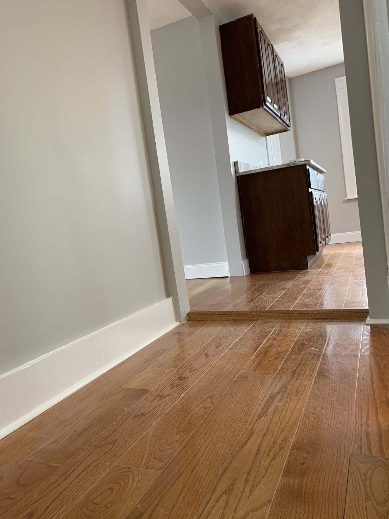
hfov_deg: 53.1
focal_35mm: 26
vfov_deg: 67.3
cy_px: 260
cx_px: 194
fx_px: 390
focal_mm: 4.25
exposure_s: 1/60
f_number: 1.8
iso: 100
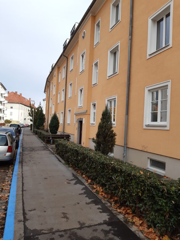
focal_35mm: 26
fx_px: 180
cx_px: 90
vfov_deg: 67.3
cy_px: 120
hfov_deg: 53.1
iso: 40
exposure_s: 1/840
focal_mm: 3.92
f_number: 1.7
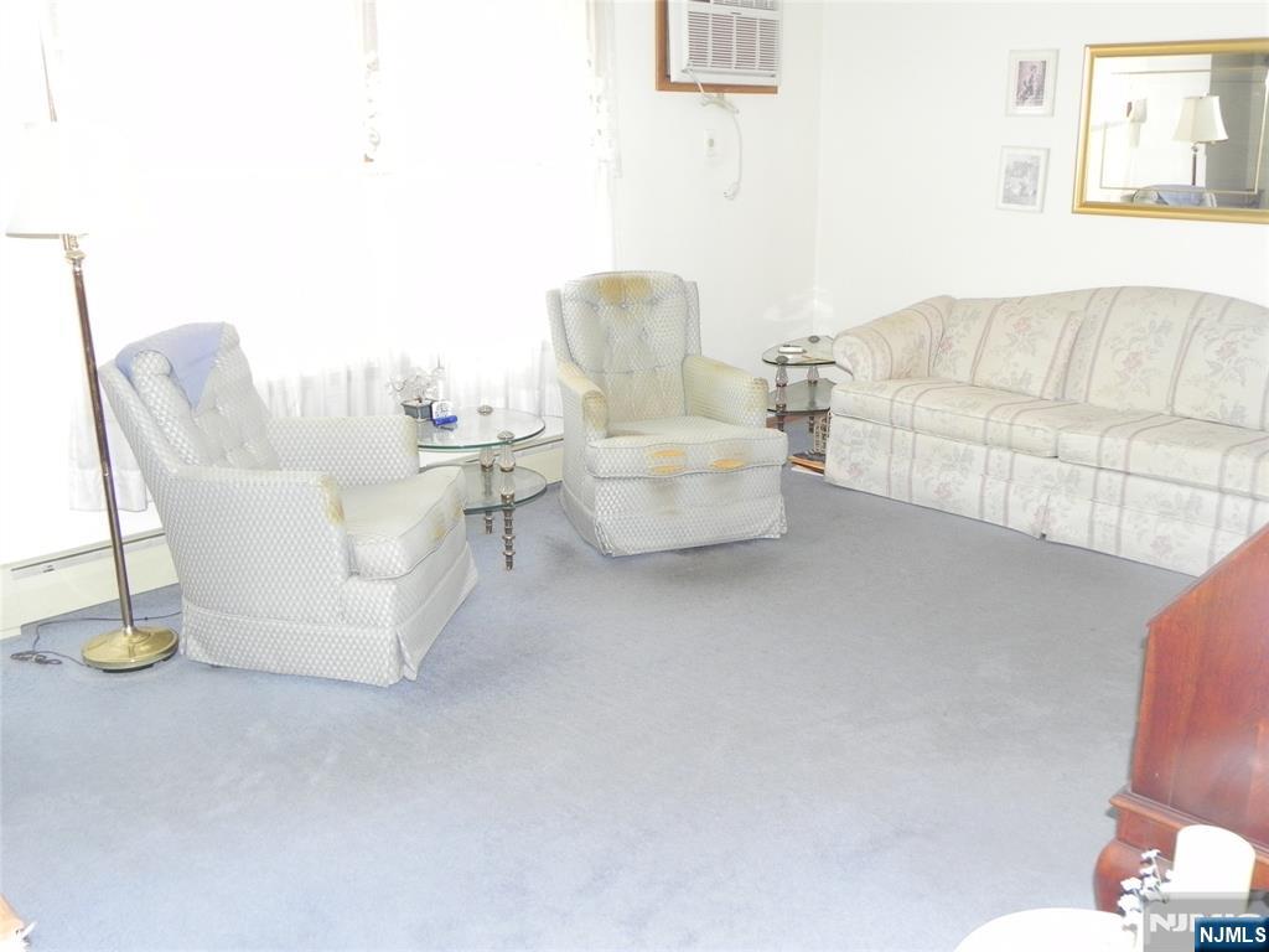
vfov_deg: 42.9
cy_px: 476
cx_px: 634
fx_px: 1210
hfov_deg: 55.4
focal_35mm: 33
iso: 257
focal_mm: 5.9
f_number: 2.8
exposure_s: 1/30
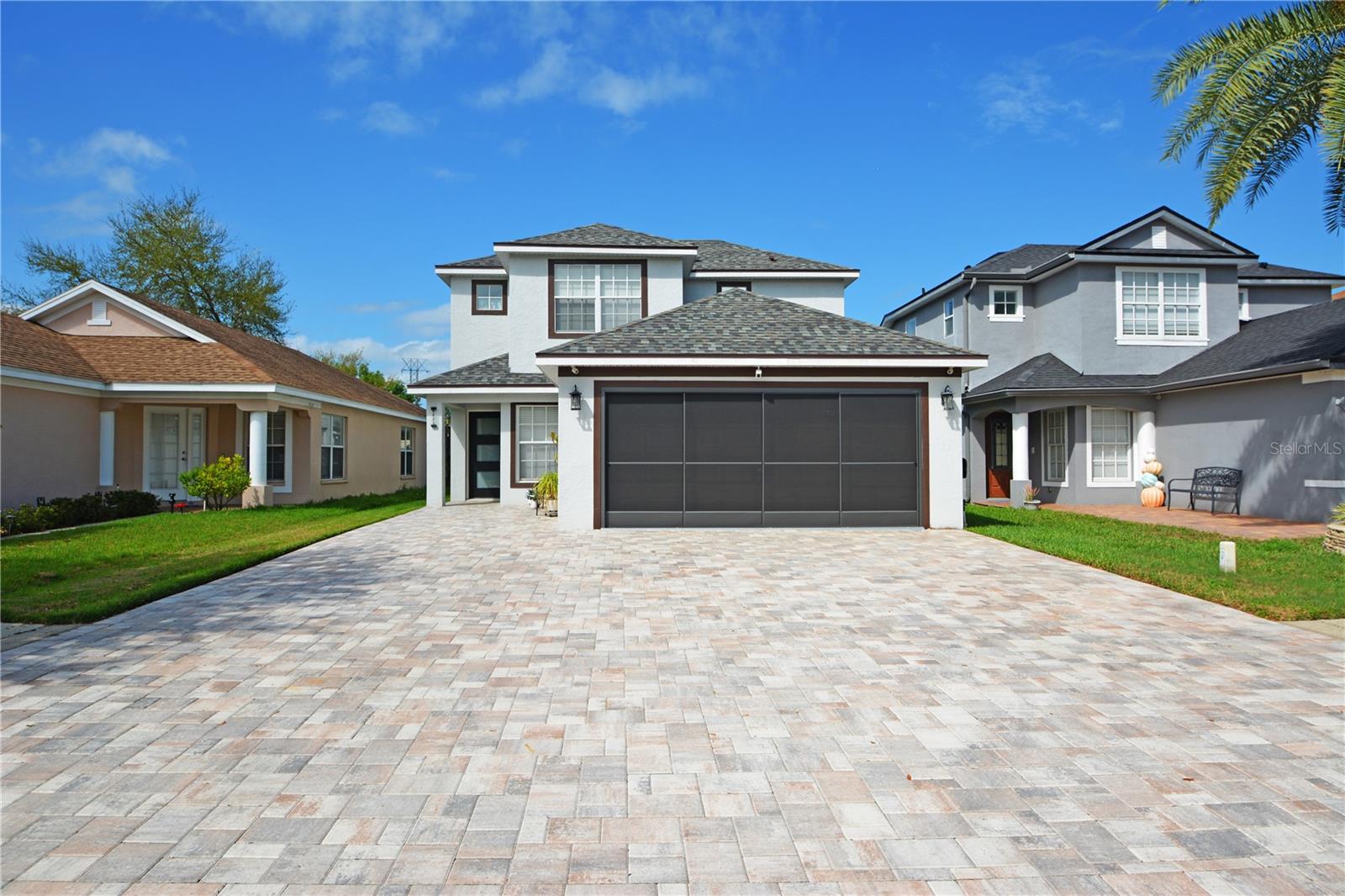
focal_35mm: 21
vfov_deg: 59.5
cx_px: 672
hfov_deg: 81.2
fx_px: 784
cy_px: 448
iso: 100
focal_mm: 14
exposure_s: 1/250
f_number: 8
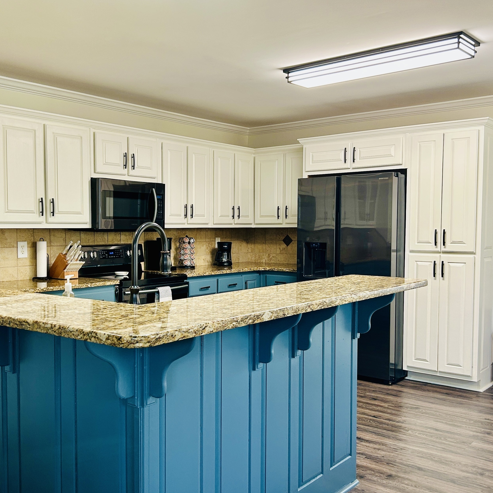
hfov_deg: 44.8
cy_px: 263
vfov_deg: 44.9
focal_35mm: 37
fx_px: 596
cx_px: 212
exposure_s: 1/60
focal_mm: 5.7
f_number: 1.5
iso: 80
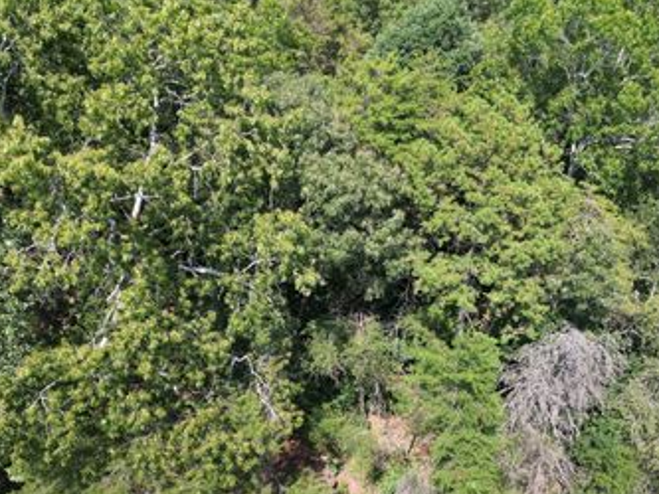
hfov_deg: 51.3
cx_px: 352
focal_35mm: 36
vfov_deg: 39.2
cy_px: 335
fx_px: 686
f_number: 1.7
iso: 100
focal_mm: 6.72
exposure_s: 1/15
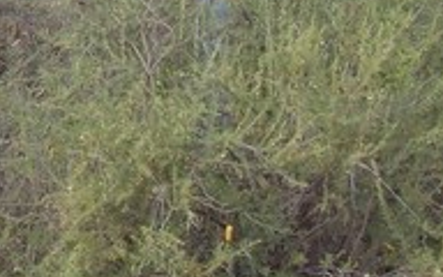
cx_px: -300
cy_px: -111
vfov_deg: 8.0
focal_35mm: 161
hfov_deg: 12.1
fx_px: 1944
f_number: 3.1
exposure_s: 1/250
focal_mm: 5.3
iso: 80
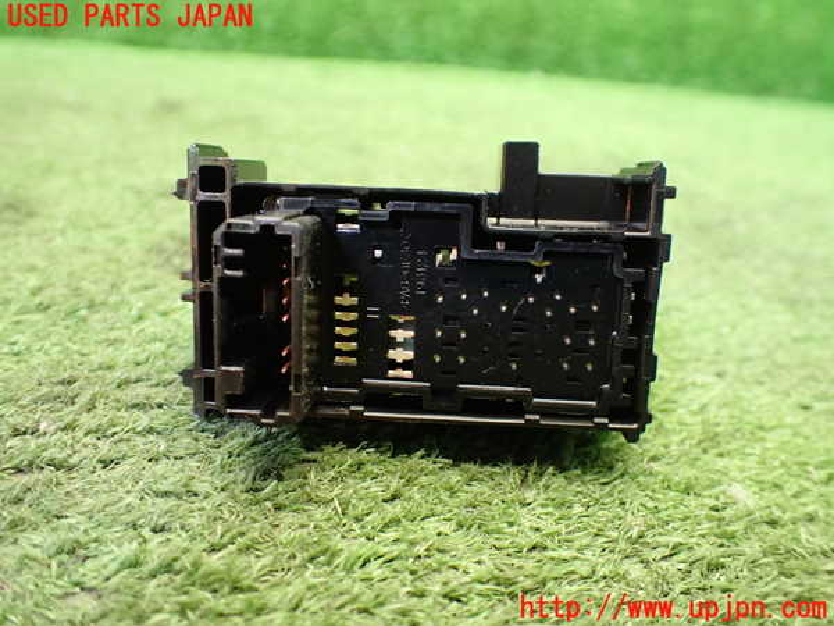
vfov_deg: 46.8
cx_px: 417
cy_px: 313
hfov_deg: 60.0
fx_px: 723
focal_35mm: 30
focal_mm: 5.4
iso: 800
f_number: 2.3
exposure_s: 1/50
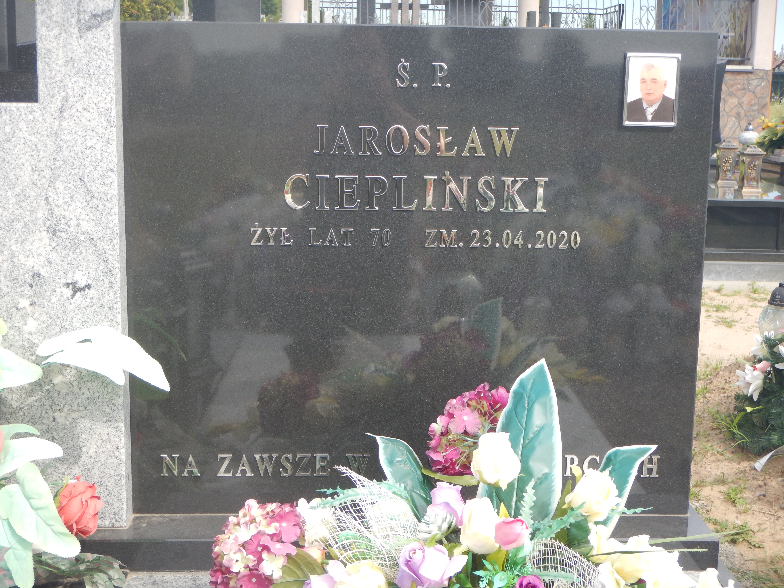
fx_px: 1178
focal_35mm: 52
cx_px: 392
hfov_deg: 36.8
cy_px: 294
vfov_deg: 28.0
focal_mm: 9.2
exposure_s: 1/200
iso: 125
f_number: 4.3
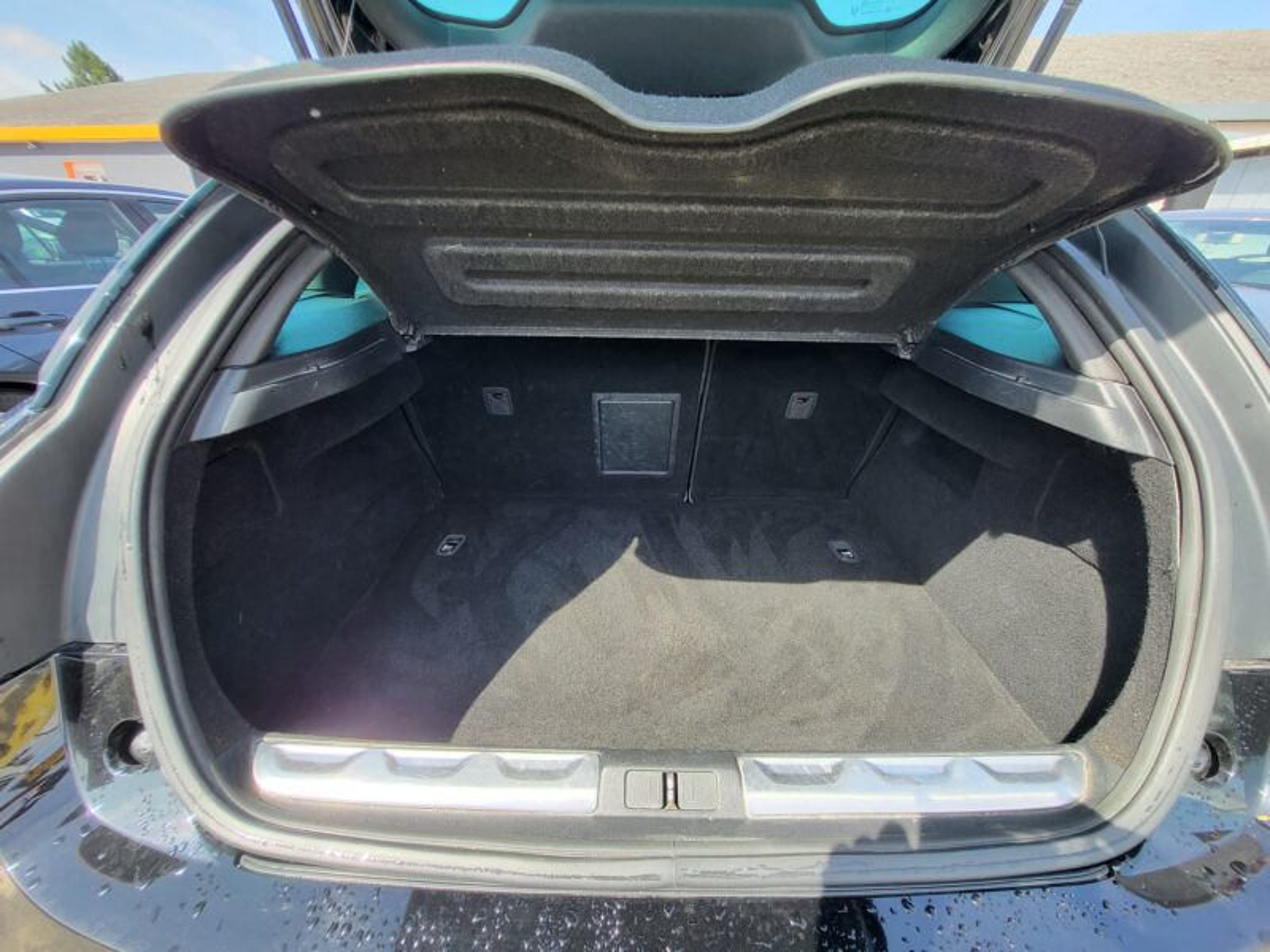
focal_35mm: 13
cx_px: 635
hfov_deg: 106.2
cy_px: 476
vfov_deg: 89.9
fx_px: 477
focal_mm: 1.74
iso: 32
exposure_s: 1/112
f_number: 2.2
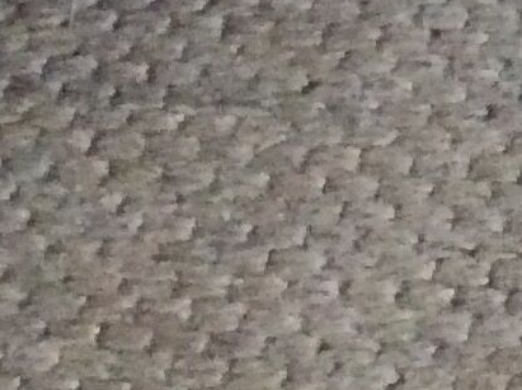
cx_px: 1480
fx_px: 3042
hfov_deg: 8.5
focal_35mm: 202
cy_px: 61
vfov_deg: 7.3
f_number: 2.4
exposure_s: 1/17
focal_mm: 3.3
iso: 320
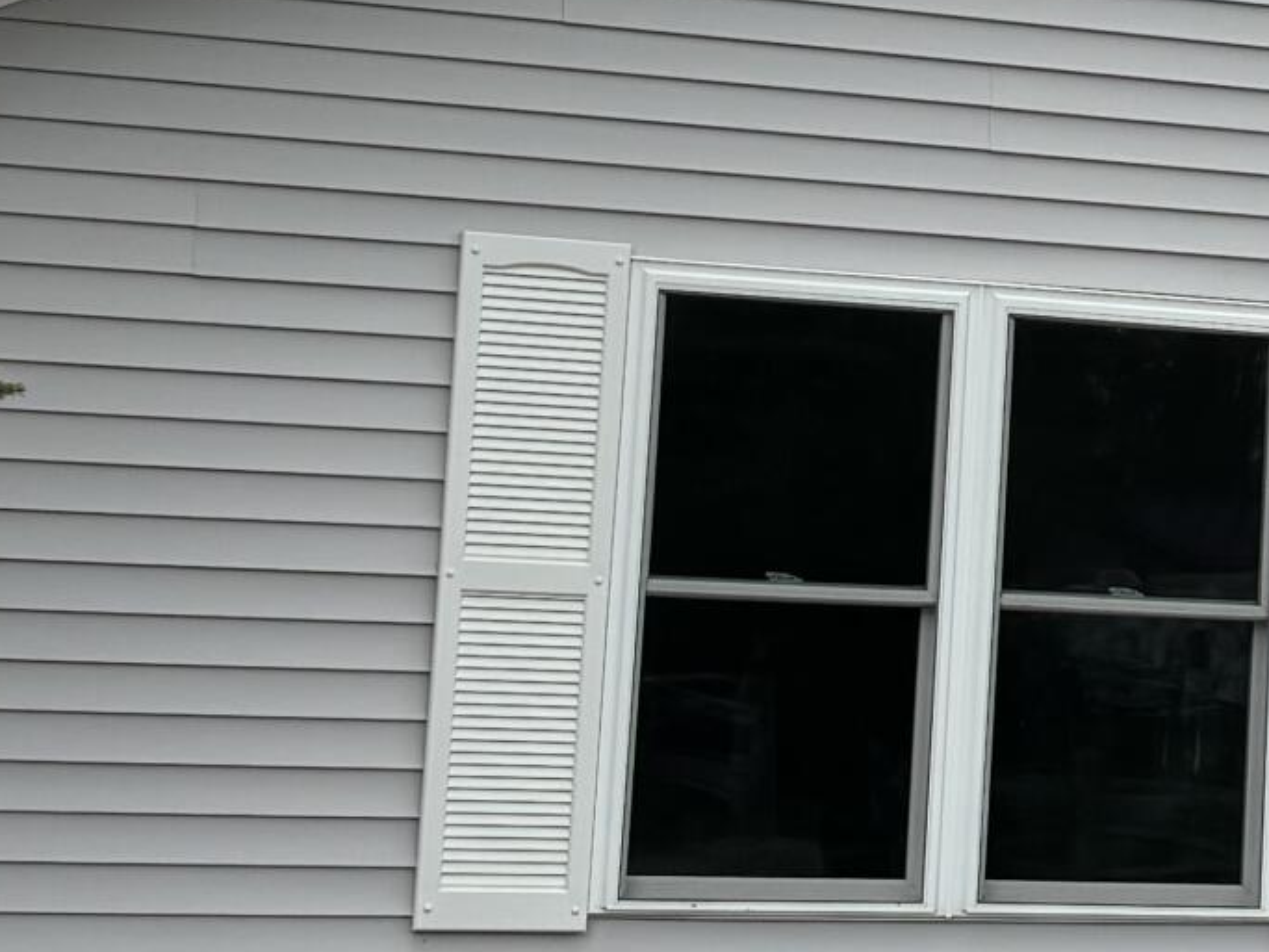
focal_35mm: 114
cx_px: 1276
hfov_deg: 16.9
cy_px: 102
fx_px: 4179
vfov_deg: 12.9
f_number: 1.6
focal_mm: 5.96
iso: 50
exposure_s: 1/3021
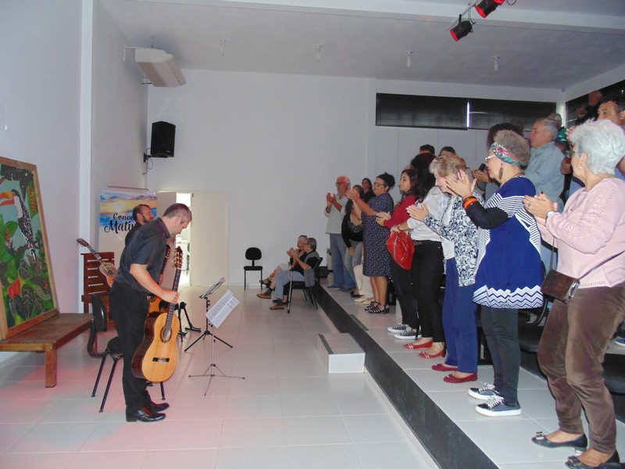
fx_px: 451
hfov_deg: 69.4
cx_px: 312
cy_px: 234
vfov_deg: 54.9
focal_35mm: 25
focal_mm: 4.5
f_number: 3.1
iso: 320
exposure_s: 1/30
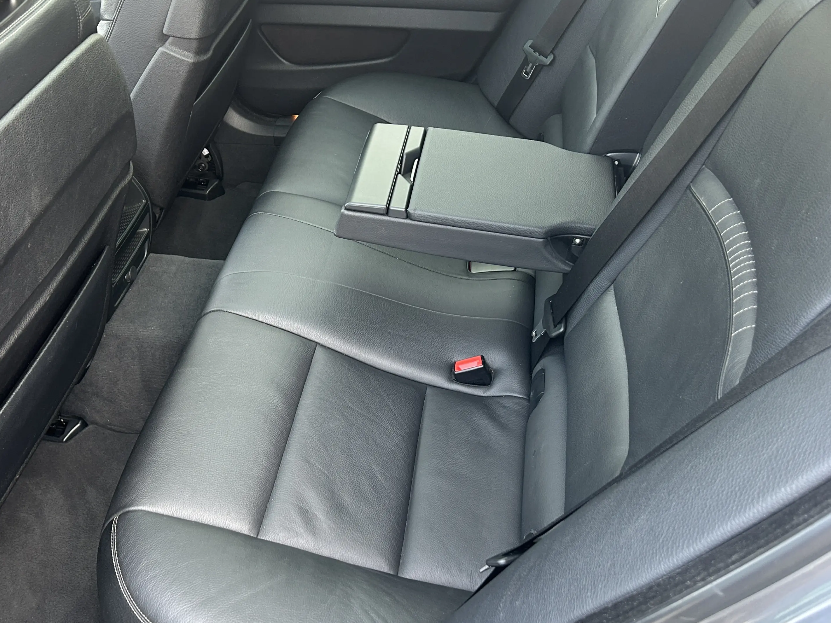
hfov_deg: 52.3
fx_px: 840
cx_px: 343
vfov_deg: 40.7
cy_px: 315
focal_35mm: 35
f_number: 1.5
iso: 160
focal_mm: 5.7
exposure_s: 1/60
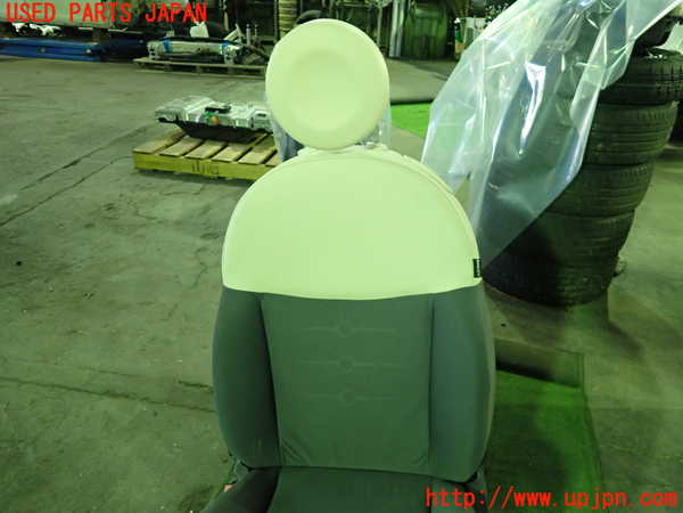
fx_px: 493
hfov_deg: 69.4
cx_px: 342
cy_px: 256
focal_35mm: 25
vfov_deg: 54.9
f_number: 2
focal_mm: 4.5
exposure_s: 1/30
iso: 640
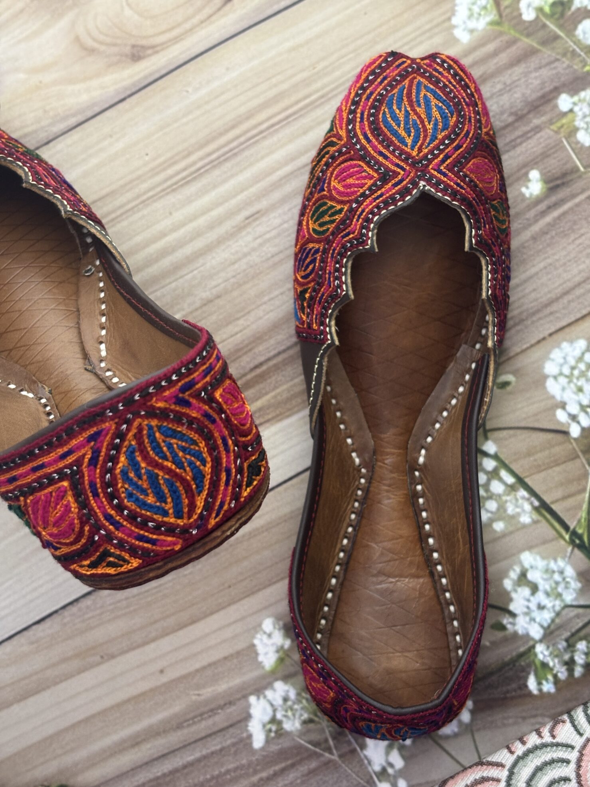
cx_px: 295
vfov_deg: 36.8
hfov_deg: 28.0
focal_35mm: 52
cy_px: 394
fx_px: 1182
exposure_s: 1/33
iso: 160
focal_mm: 5.96
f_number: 1.6
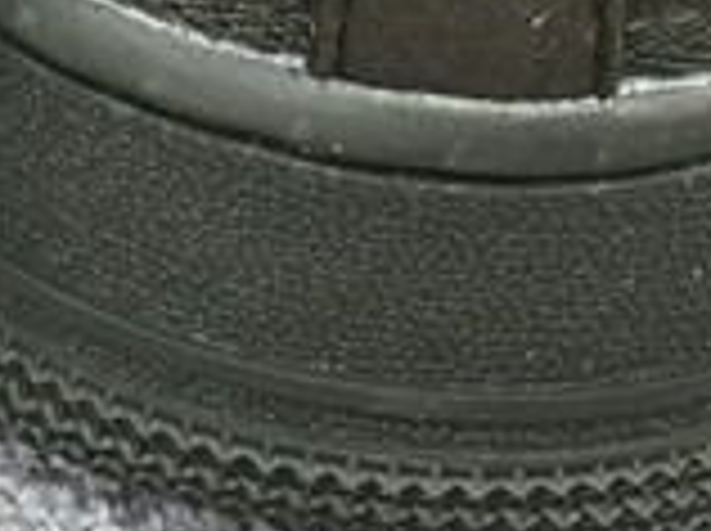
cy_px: -691
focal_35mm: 177
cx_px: -184
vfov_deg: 7.8
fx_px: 3630
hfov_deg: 10.9
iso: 25
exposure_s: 1/123
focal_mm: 3.3
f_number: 2.4
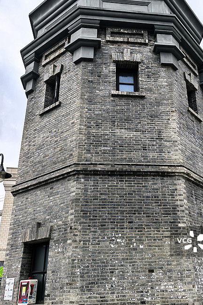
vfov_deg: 54.4
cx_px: 133
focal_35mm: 35
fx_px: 296
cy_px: 152
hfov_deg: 37.5
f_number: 2
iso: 50
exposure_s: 1/708
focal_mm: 8.5
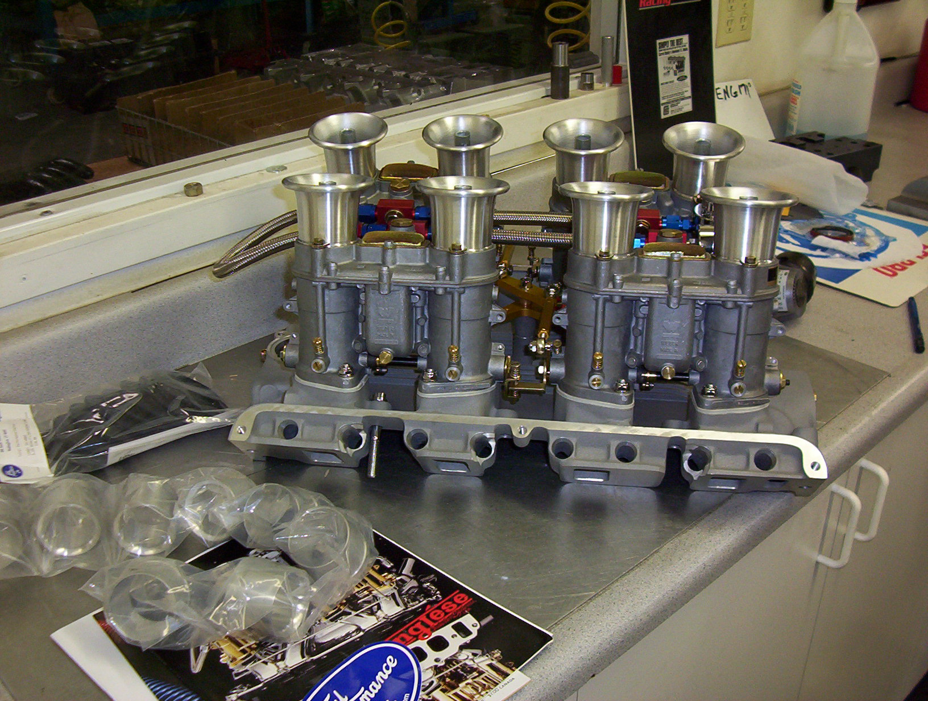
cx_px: 464
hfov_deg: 43.8
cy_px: 350
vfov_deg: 33.7
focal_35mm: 43
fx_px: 1155
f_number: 2.73
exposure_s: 1/60
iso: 140
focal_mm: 5.77
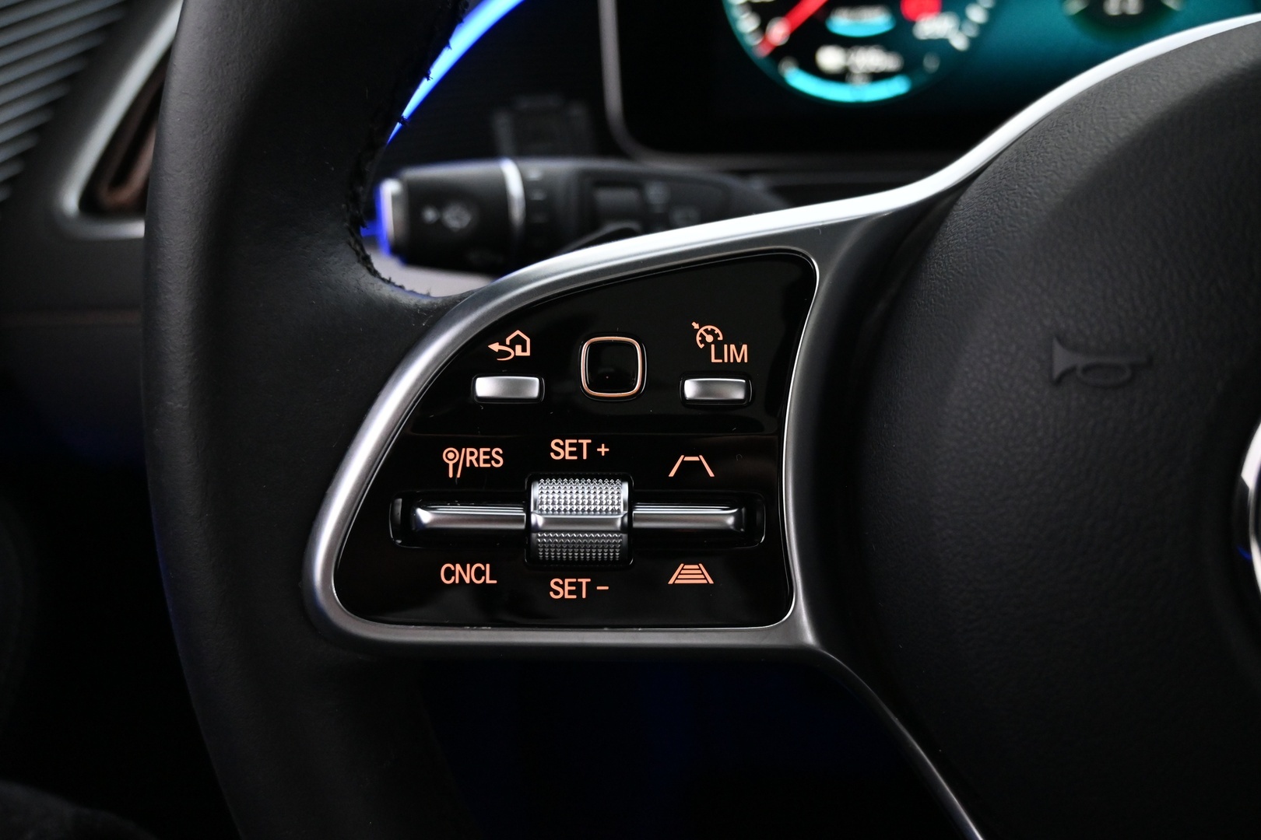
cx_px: 630
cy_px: 420
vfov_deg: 44.6
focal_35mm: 29
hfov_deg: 63.2
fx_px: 1024
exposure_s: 1/30
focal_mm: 19.5
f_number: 3.8
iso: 4000
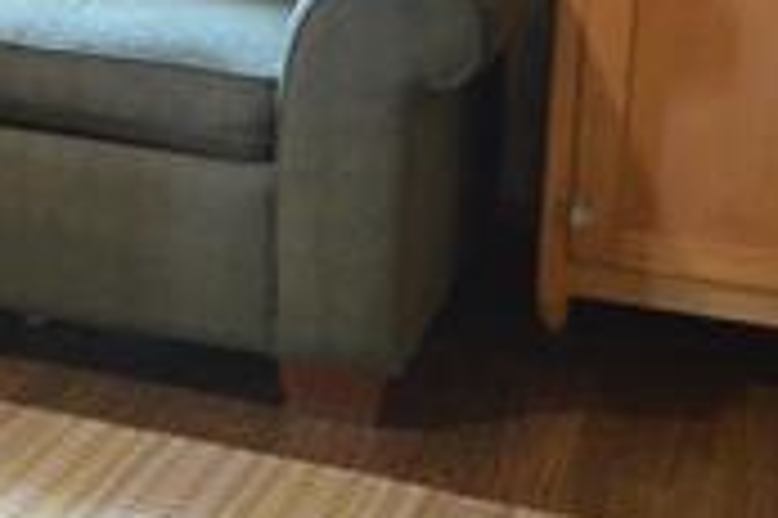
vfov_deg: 14.8
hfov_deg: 20.4
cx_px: -297
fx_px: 1922
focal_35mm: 89
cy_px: -99
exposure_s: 1/20
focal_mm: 10
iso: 800
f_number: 3.5
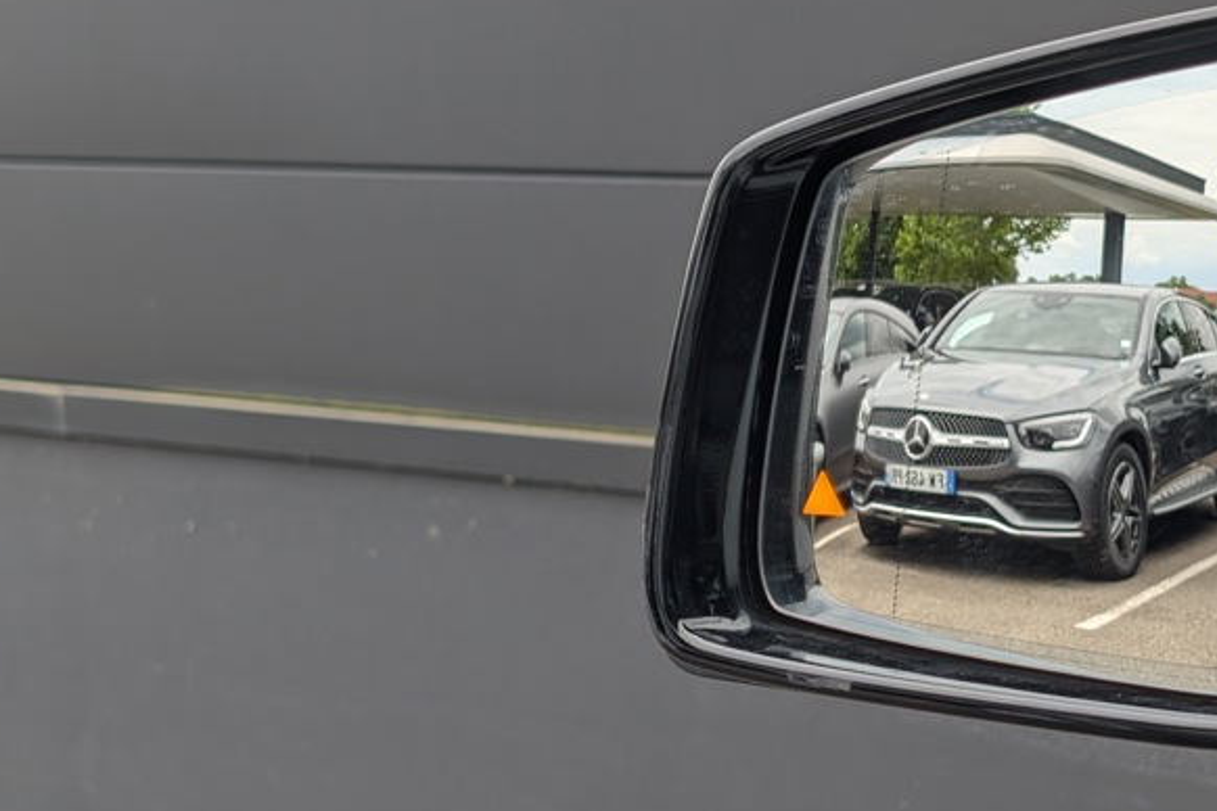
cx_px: 803
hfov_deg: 28.7
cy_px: 433
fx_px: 2366
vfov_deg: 19.5
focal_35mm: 70
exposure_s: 1/348
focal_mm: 6.9
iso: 19
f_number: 1.68
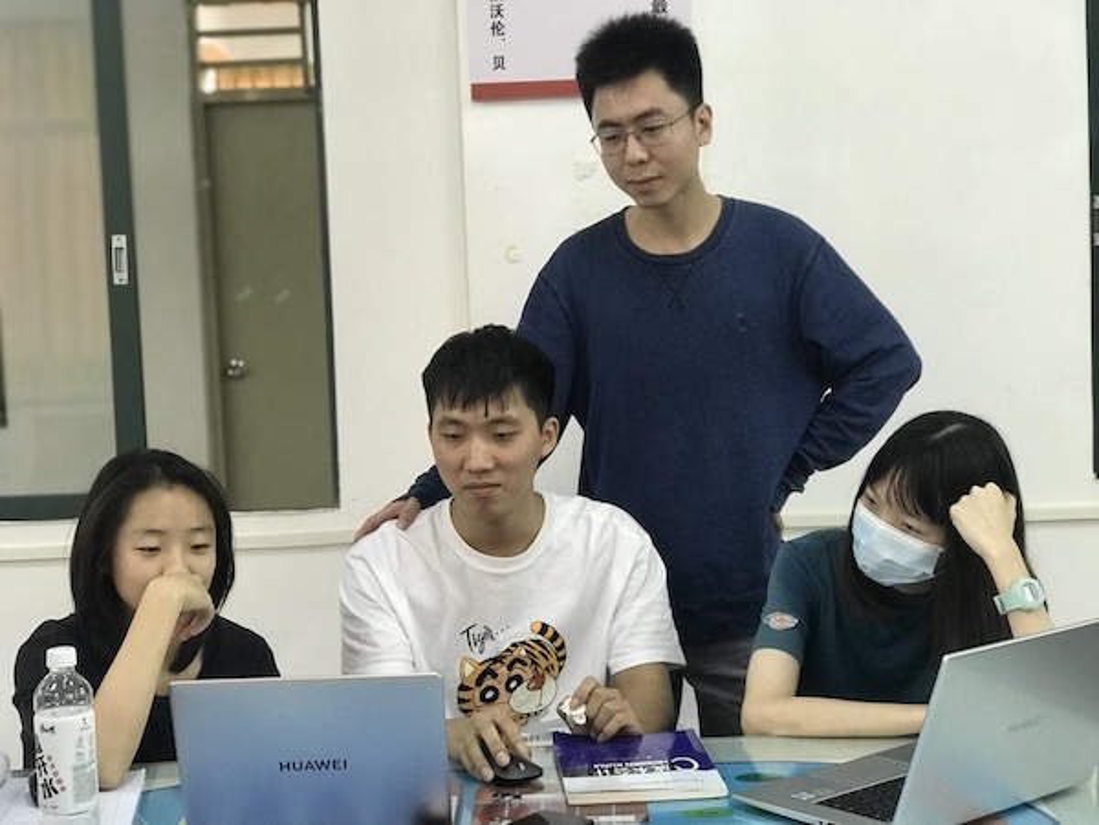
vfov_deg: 25.7
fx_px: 1810
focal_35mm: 57
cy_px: 412
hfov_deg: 33.8
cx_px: 550
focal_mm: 6.6
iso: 400
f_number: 2.8
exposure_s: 1/50
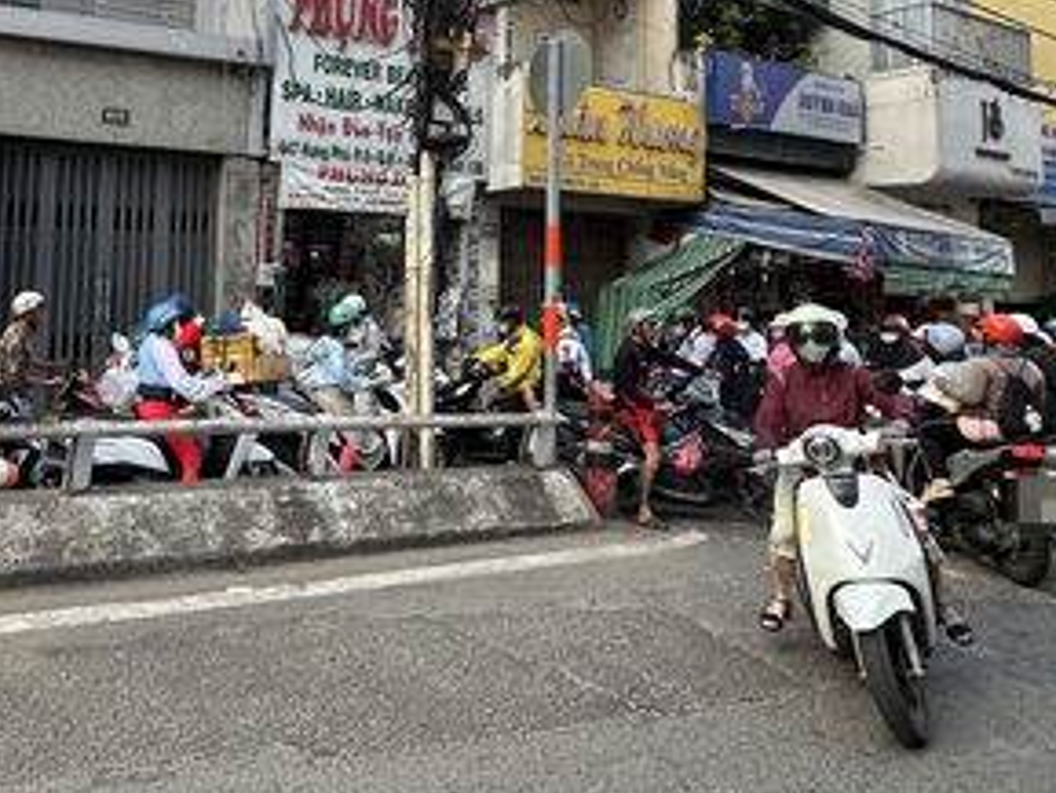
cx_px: 285
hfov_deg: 55.9
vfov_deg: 43.9
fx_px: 946
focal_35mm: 31
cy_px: 194
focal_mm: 2.22
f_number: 2.2
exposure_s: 1/224
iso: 40
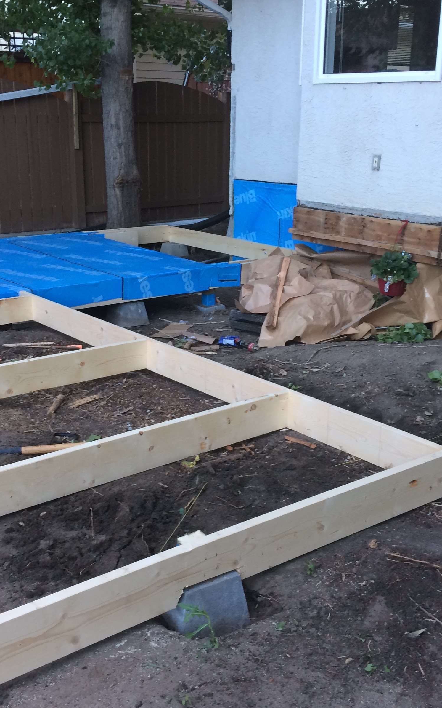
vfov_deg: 47.2
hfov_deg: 30.5
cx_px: 203
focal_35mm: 42
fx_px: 810
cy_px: 352
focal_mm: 4.15
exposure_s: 1/30
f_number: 2.2
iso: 50
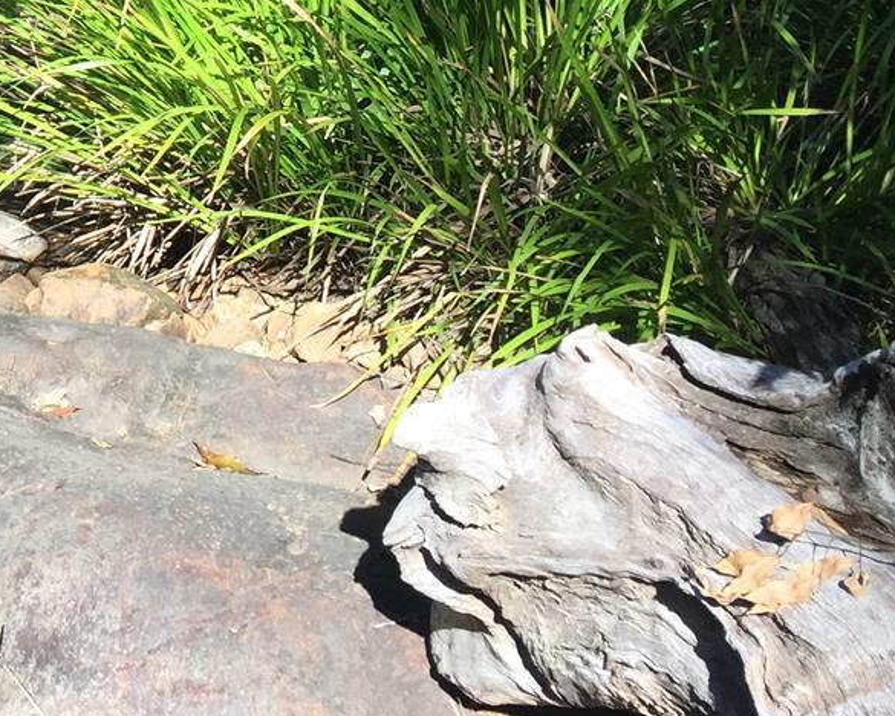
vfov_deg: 18.5
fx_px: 2093
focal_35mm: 79
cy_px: -129
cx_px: -132
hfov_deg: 22.5
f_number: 2.2
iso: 32
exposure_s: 1/565
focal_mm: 4.15
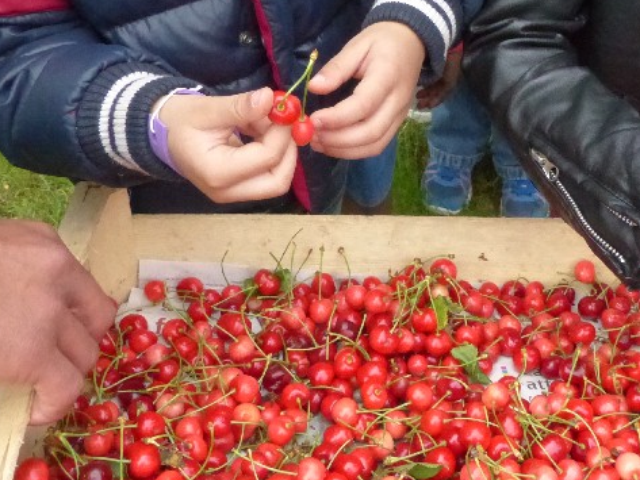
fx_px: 869
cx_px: 395
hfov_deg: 40.2
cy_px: 173
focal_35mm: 47
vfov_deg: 30.7
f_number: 4
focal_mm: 4.5
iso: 800
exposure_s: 1/1300
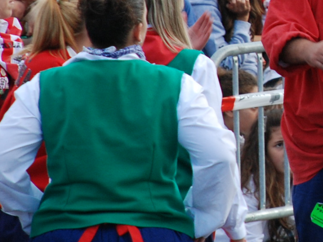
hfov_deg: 2.6
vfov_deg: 2.0
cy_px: -19
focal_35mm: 752
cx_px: 470
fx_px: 7016
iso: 400
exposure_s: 1/125
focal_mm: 135
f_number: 5.6
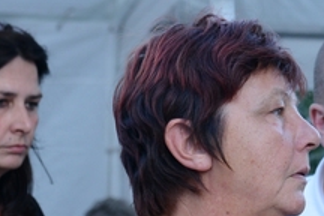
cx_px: 334
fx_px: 1746
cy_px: 228
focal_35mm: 194
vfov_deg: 7.0
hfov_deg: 10.5
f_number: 6.3
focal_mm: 70
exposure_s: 1/160
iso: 1250
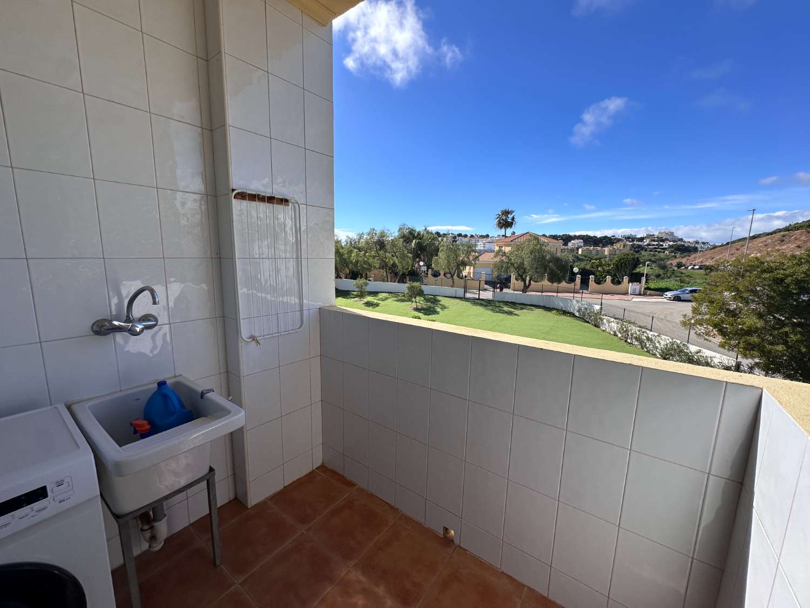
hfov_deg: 102.1
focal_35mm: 14
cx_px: 405
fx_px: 328
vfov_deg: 85.7
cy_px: 304
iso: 50
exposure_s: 1/1742
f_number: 2.2
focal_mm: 2.22
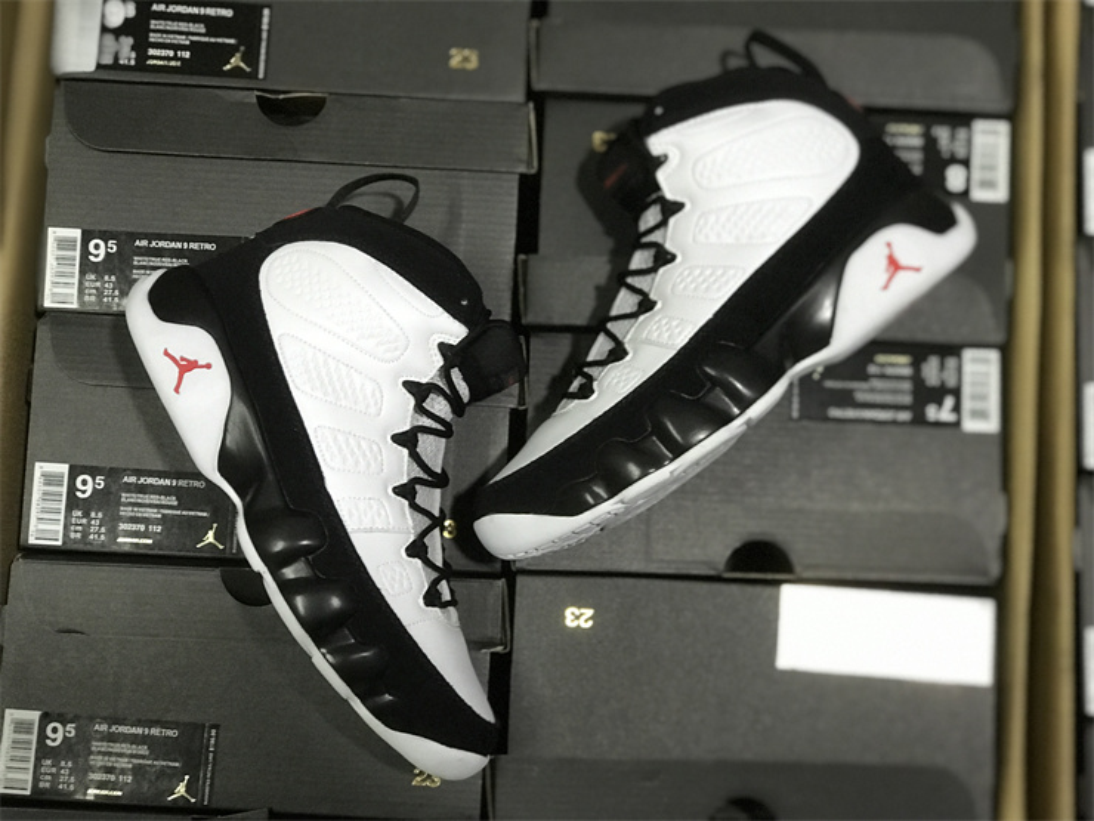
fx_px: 1801
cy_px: 410
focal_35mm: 57
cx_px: 547
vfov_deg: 25.7
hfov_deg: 33.8
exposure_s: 1/50
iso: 640
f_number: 2.8
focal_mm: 6.6
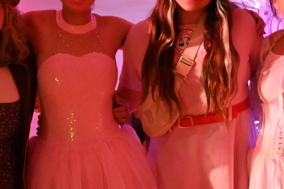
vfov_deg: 10.8
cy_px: 74
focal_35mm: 127
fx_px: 1001
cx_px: 79
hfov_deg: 16.1
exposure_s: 1/60
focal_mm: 50
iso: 25600
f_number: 2.8
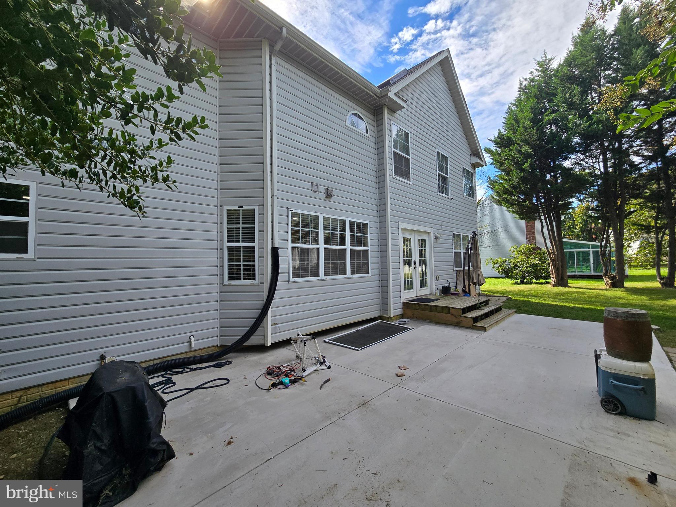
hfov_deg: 106.2
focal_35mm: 13
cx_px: 338
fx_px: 254
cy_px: 254
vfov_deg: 89.9
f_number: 2.2
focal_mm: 2.2
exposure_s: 1/1120
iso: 50
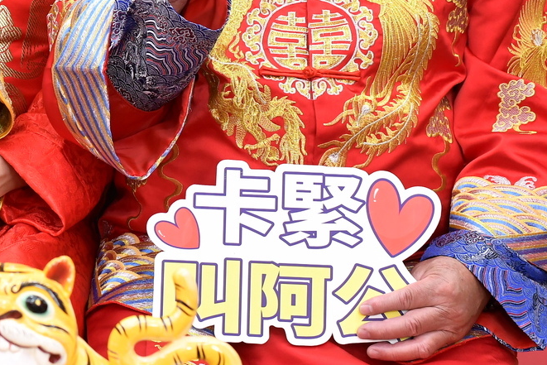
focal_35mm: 127
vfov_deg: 10.7
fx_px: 1930
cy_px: -50
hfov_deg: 15.4
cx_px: -143
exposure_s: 1/200
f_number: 4.5
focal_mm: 35
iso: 800
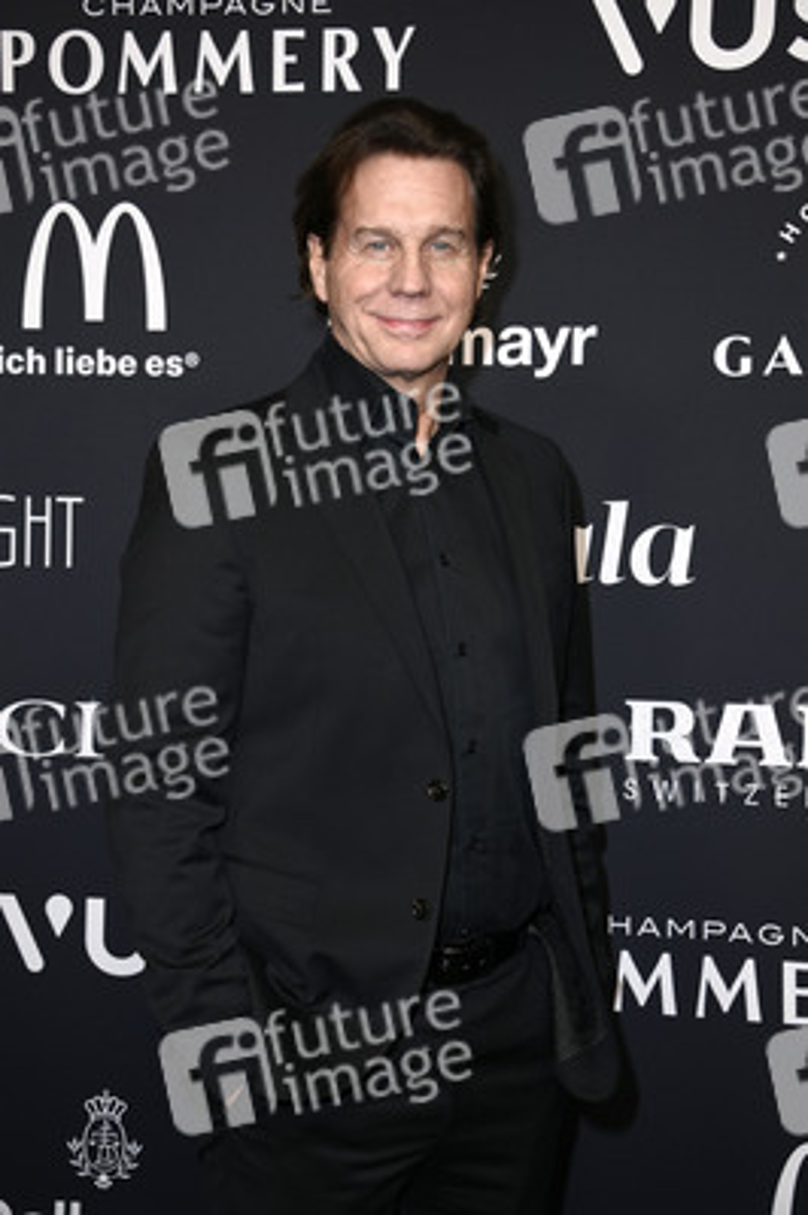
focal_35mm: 55
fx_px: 1855
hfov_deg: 24.6
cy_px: 608
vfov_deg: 36.3
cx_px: 404
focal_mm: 55
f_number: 5.6
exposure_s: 1/250
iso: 500
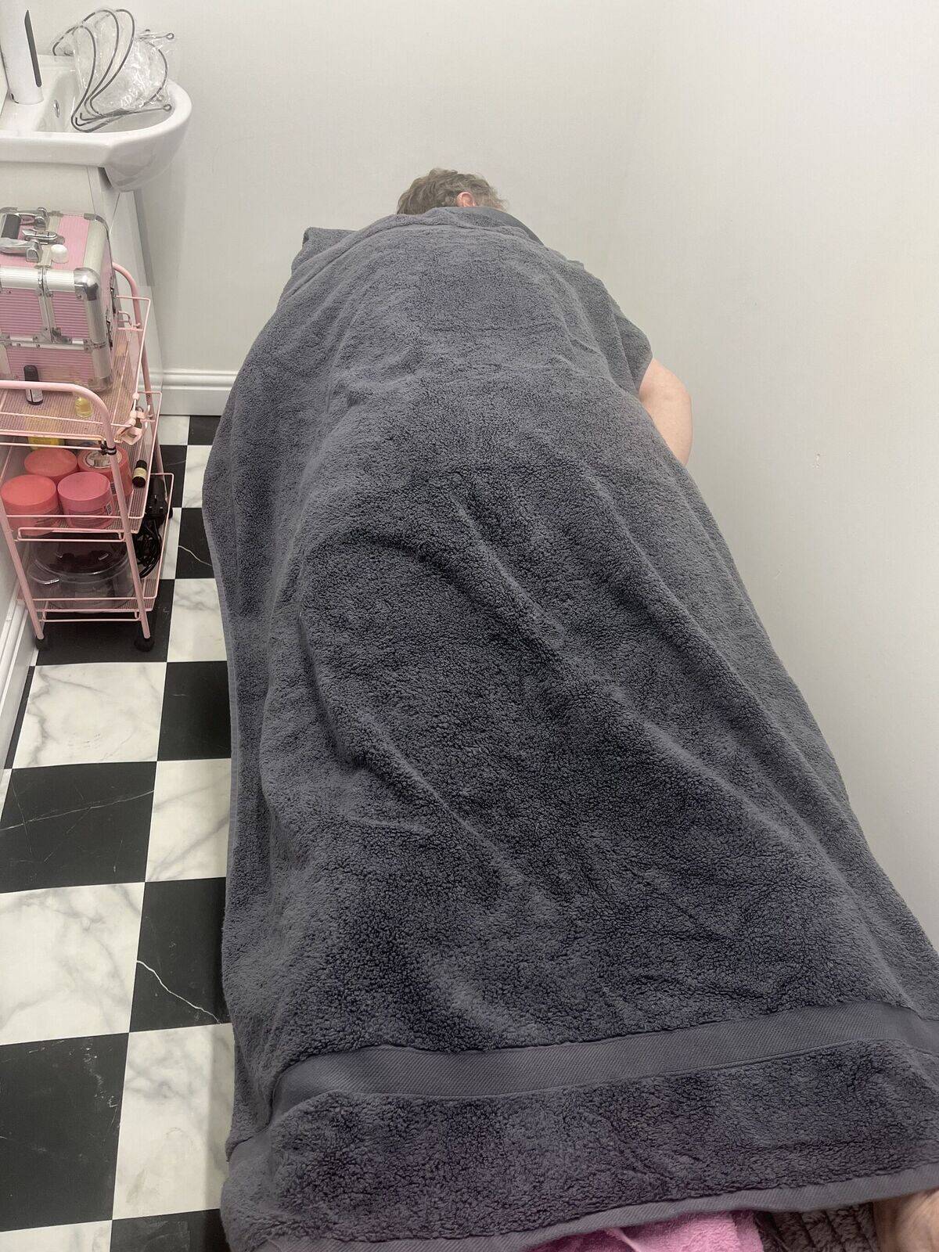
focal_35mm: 26
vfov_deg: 67.3
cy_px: 626
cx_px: 470
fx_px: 940
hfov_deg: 53.1
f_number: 1.6
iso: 125
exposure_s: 1/100
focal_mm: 5.1
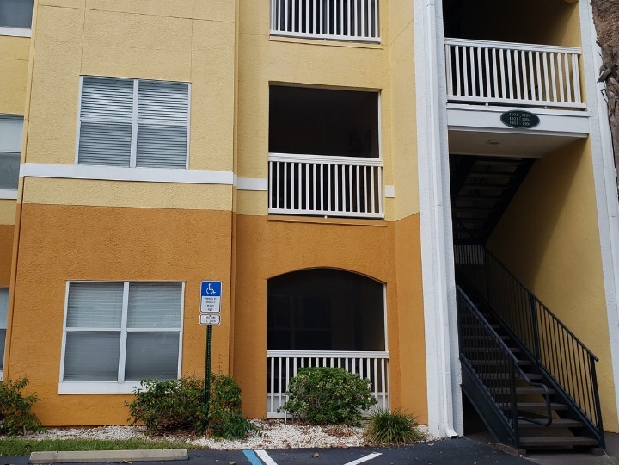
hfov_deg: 49.9
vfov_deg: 38.5
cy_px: 190
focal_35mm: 37
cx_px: 258
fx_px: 662
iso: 50
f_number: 2.4
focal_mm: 4.3
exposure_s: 1/708
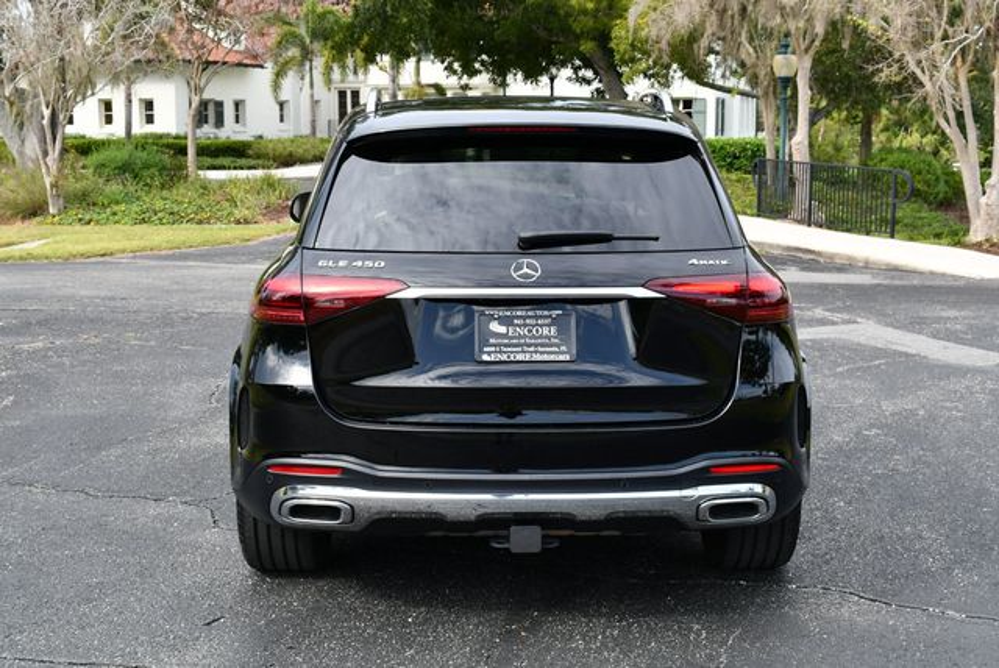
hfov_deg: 36.8
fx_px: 1500
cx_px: 500
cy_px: 334
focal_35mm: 54
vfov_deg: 25.1
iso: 200
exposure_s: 1/250
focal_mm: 27
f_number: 6.3
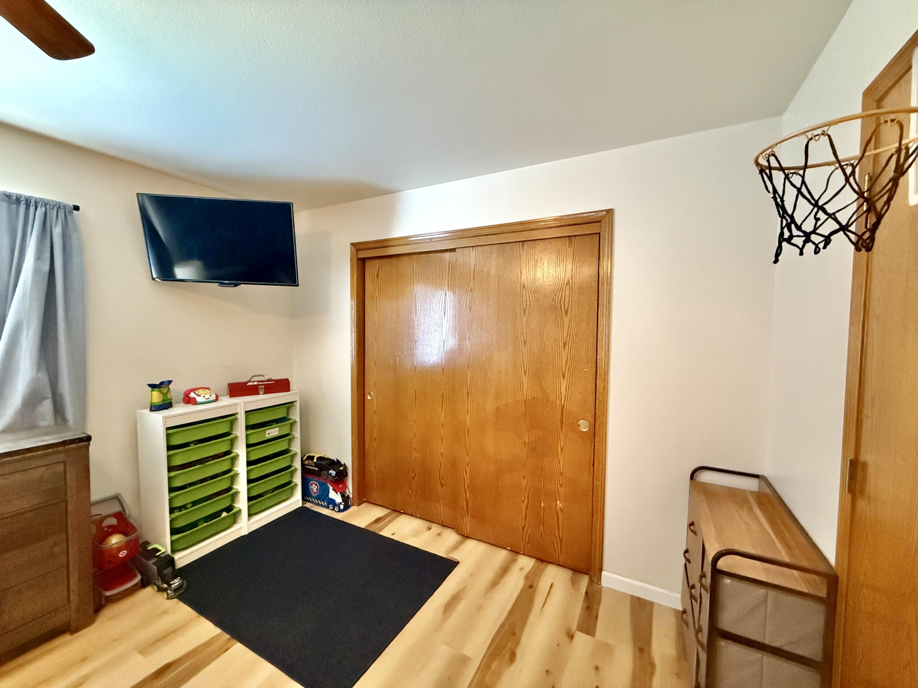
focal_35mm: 14
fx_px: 371
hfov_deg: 102.1
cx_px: 459
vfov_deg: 85.7
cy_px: 344
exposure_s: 1/60
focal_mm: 2.22
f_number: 2.2
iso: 1250
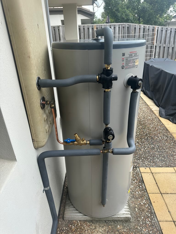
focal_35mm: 24
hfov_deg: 56.8
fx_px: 163
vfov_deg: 71.6
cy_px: 117
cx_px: 88
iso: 80
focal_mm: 6.86
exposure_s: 1/999
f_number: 1.78
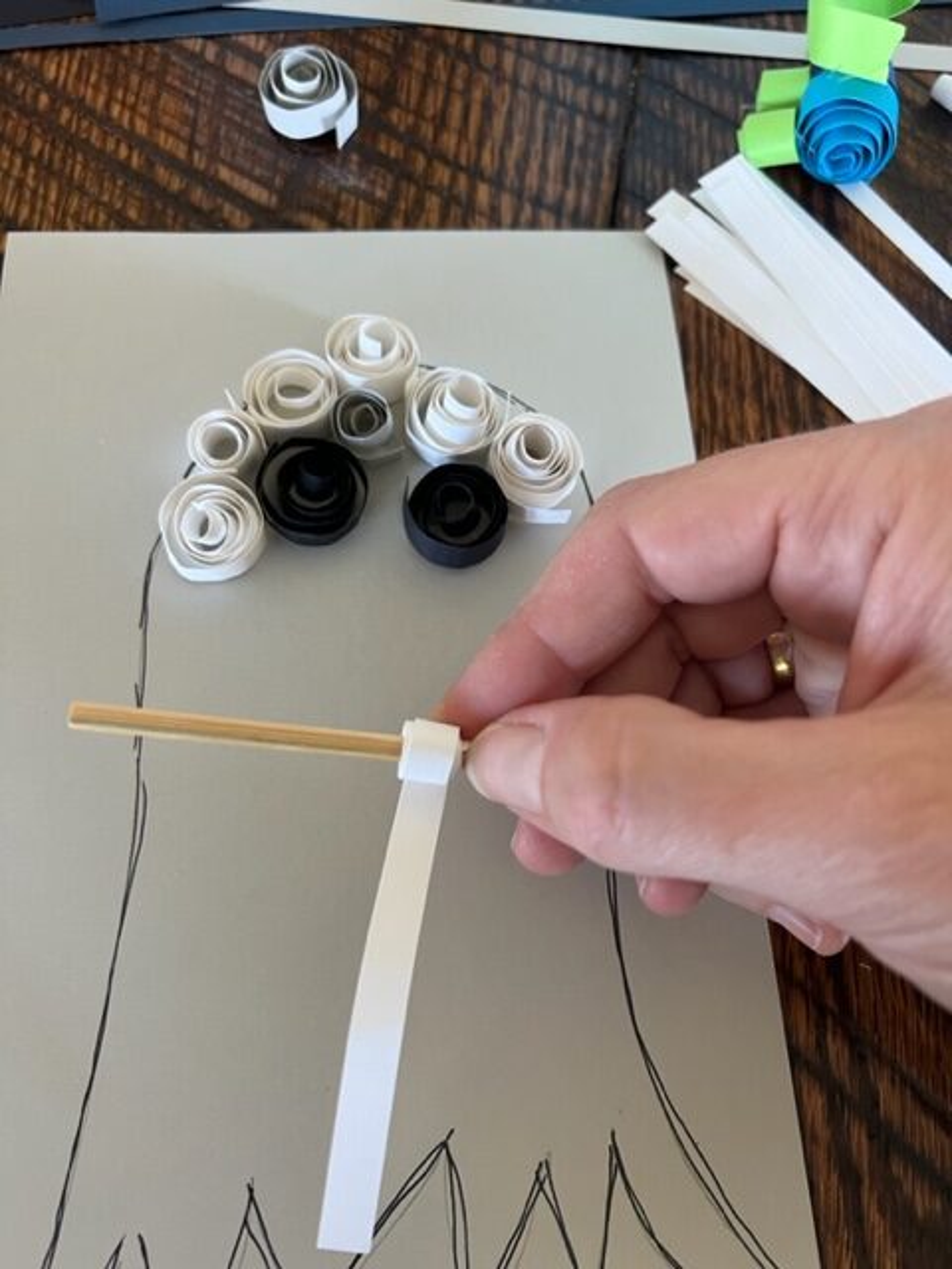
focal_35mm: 26
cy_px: 634
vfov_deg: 67.3
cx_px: 476
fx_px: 953
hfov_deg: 53.1
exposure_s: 1/60
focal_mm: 5.7
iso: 160
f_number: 1.5
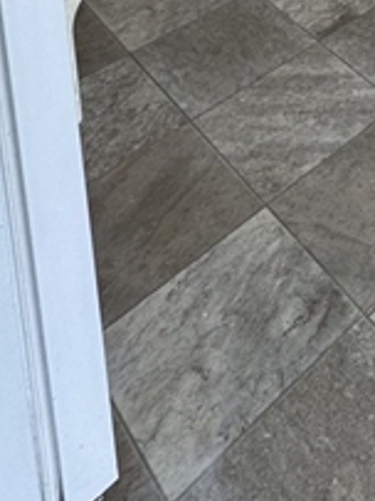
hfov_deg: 22.1
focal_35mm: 53
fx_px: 766
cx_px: 582
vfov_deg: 22.3
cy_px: -390
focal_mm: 2.22
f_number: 2.2
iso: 100
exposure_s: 1/120
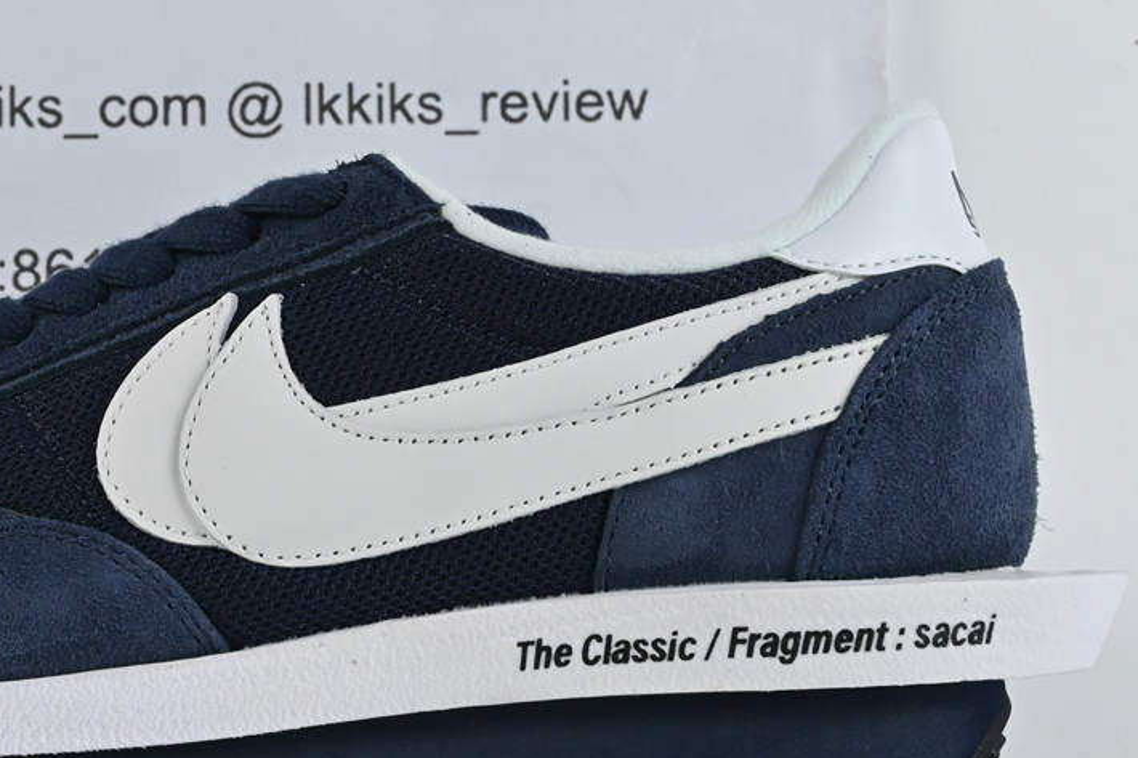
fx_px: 3124
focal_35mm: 99
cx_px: 256
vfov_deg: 13.8
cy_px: 431
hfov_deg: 20.5
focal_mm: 39
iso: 1000
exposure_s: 1/100
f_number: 10
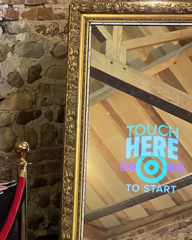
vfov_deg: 12.8
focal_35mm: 150
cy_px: 169
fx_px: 1065
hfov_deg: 10.2
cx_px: 20
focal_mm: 9
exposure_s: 1/20
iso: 400
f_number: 2.8
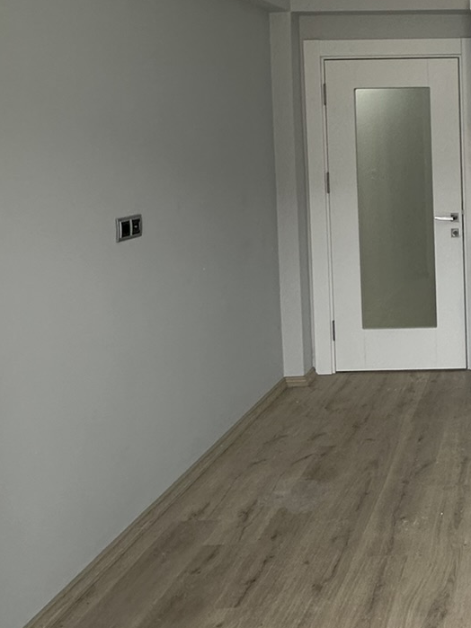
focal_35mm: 41
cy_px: 166
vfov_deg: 44.4
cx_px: 573
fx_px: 744
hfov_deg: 29.8
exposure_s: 1/100
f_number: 2.2
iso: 125
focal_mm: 2.22
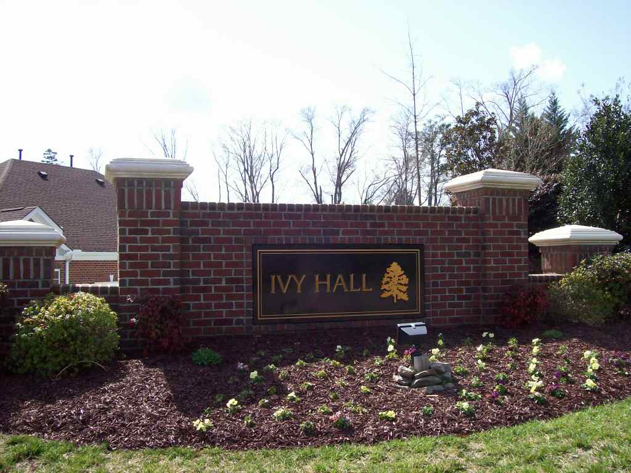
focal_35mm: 36
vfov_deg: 39.7
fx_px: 656
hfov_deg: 51.4
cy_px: 236
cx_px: 316
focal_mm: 6
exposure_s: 1/394
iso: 80
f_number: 4.8
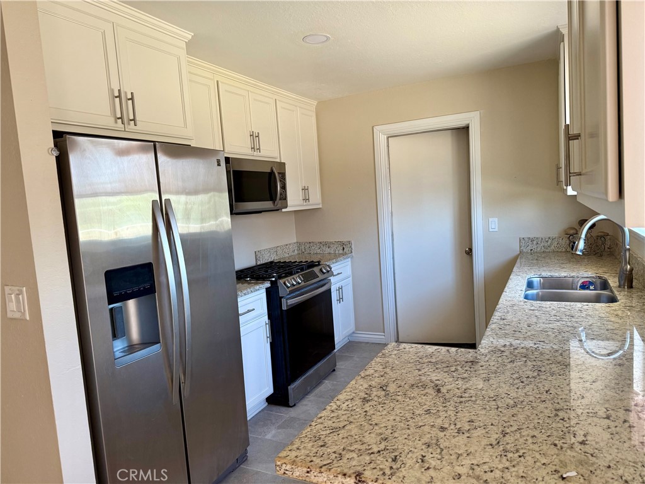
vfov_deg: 56.8
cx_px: 322
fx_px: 447
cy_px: 242
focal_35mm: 24
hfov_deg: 71.6
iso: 200
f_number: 1.78
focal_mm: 6.76
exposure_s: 1/120
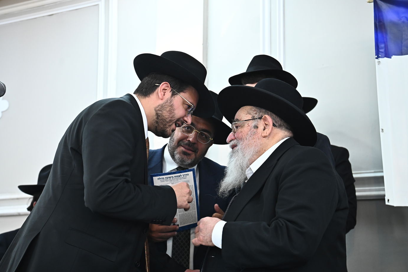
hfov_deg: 32.9
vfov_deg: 22.3
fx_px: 691
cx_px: 207
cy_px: 137
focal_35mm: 61
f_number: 5
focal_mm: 60
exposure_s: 1/125
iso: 2500
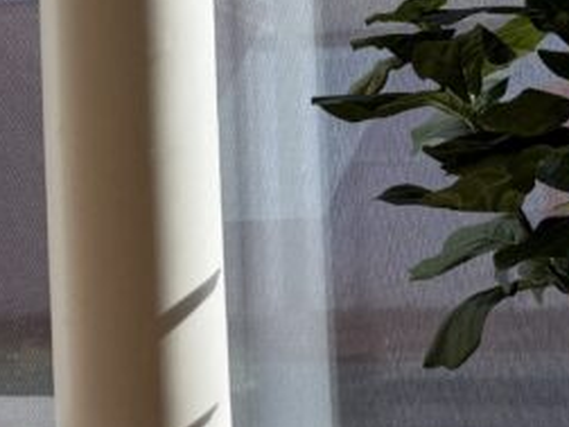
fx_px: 2005
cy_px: 203
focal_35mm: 122
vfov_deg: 12.1
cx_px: -373
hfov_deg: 14.6
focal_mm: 6.76
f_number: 1.78
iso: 80
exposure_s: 1/563
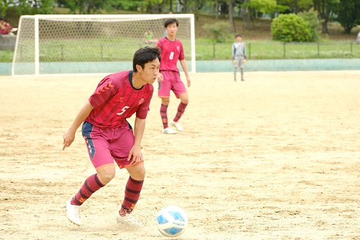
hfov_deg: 11.6
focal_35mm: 177
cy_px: 120
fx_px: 1769
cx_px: 180
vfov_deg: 7.8
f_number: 5.6
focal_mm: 118
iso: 640
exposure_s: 1/500
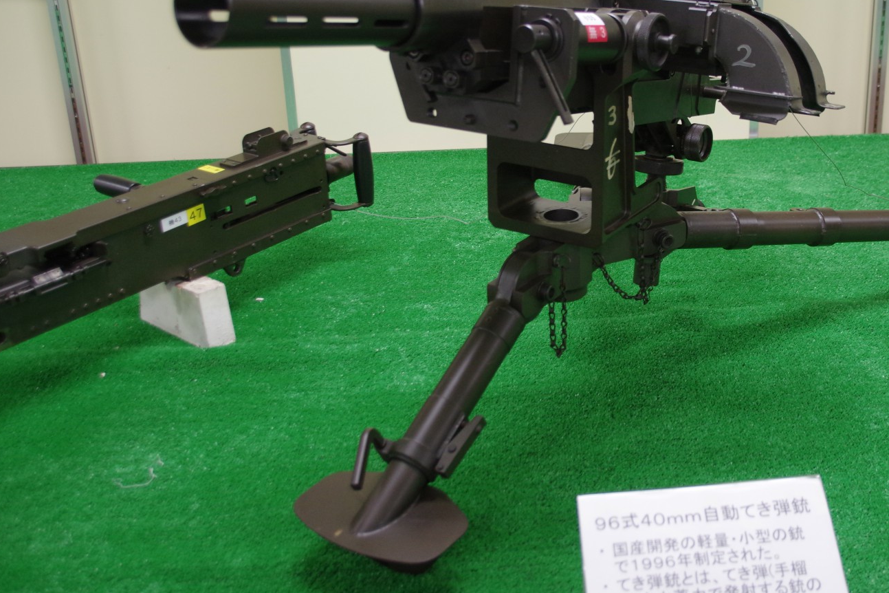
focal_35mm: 46
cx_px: 589
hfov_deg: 42.2
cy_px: 200
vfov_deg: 29.1
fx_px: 1136
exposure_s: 1/50
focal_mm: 22
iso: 800
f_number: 4
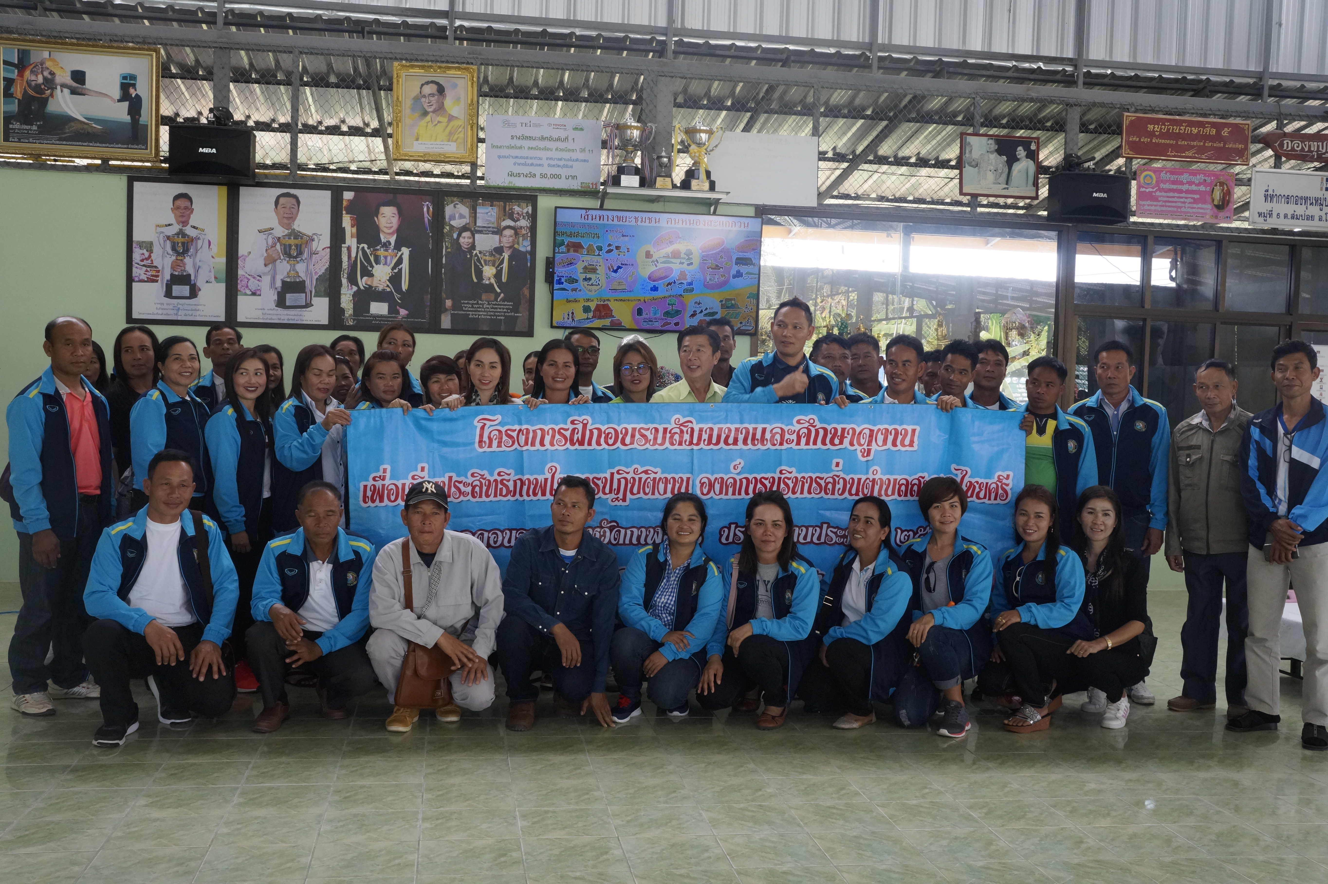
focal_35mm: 34
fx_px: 1272
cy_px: 442
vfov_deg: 38.3
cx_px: 664
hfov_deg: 55.1
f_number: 10
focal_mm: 23
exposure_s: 1/60
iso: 800
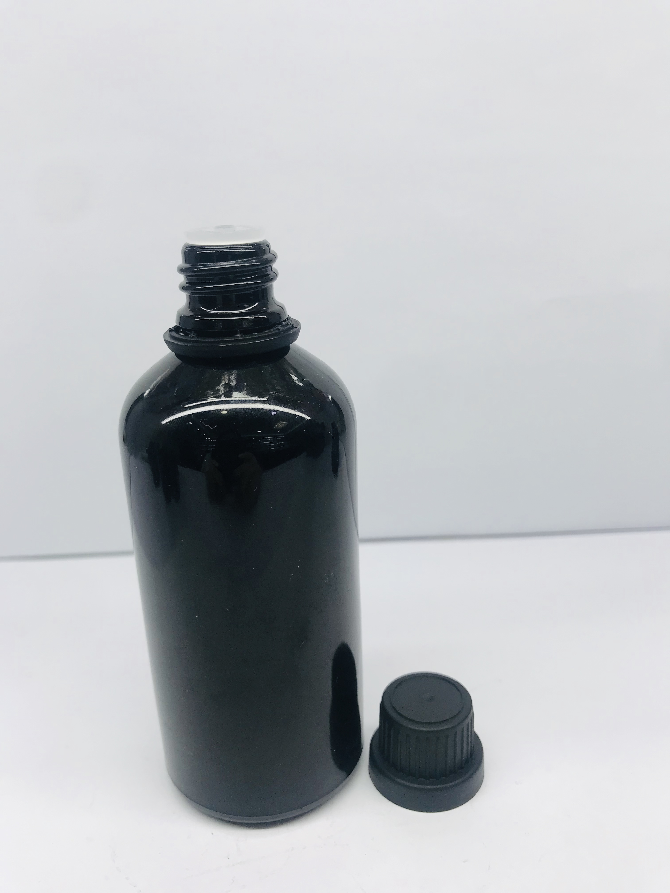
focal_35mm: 28
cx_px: 335
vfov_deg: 63.4
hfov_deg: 49.7
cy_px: 446
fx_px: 723
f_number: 1.8
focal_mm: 3.99
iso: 20
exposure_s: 1/251
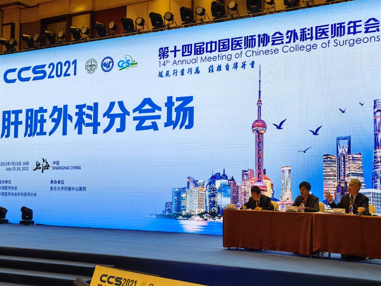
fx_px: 550
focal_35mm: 50
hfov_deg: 38.2
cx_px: 190
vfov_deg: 29.1
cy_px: 143
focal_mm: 6.67
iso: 80
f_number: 1.9
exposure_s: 1/119
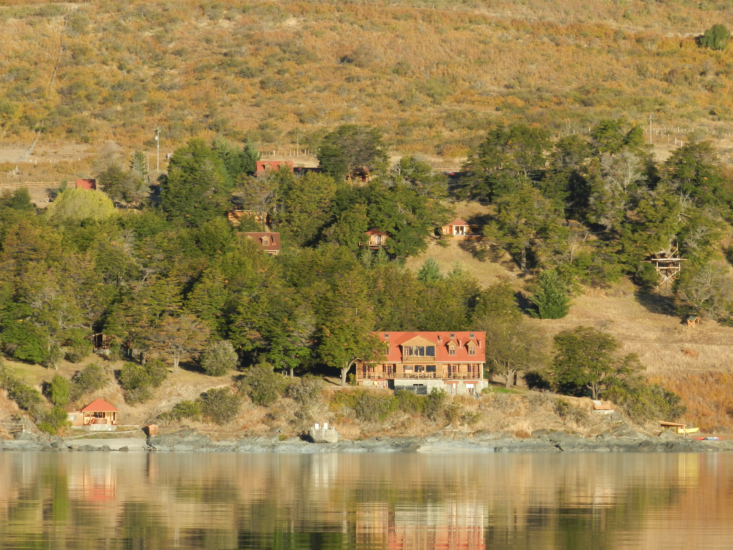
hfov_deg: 8.3
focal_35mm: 239
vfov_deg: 6.2
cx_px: 366
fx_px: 5061
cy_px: 275
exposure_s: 1/250
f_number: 7.1
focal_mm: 42.4
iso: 160
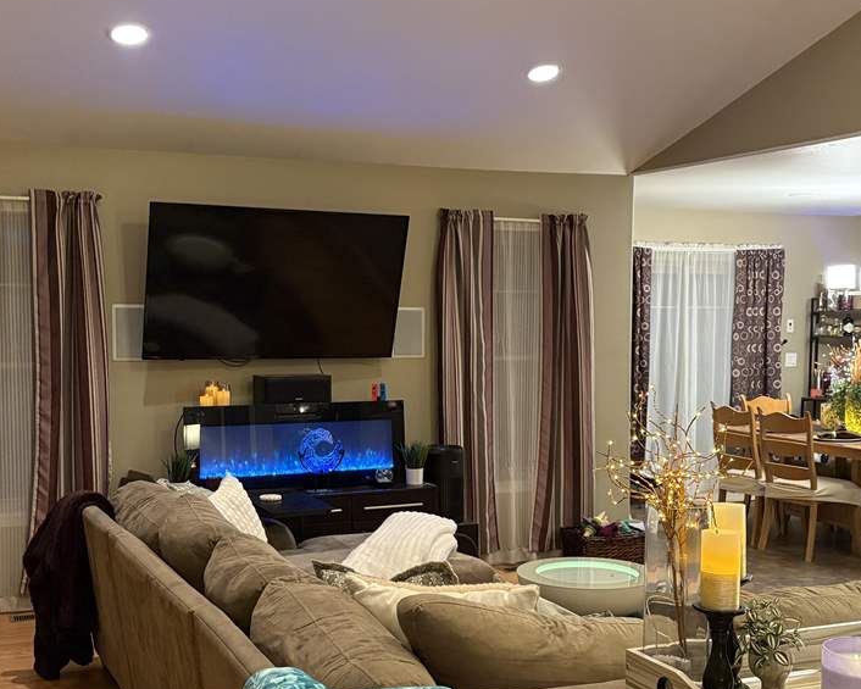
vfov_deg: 32.7
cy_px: 391
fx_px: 1172
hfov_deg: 40.3
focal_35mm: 46
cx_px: 421
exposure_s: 1/40
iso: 400
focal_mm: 5.96
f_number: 1.6
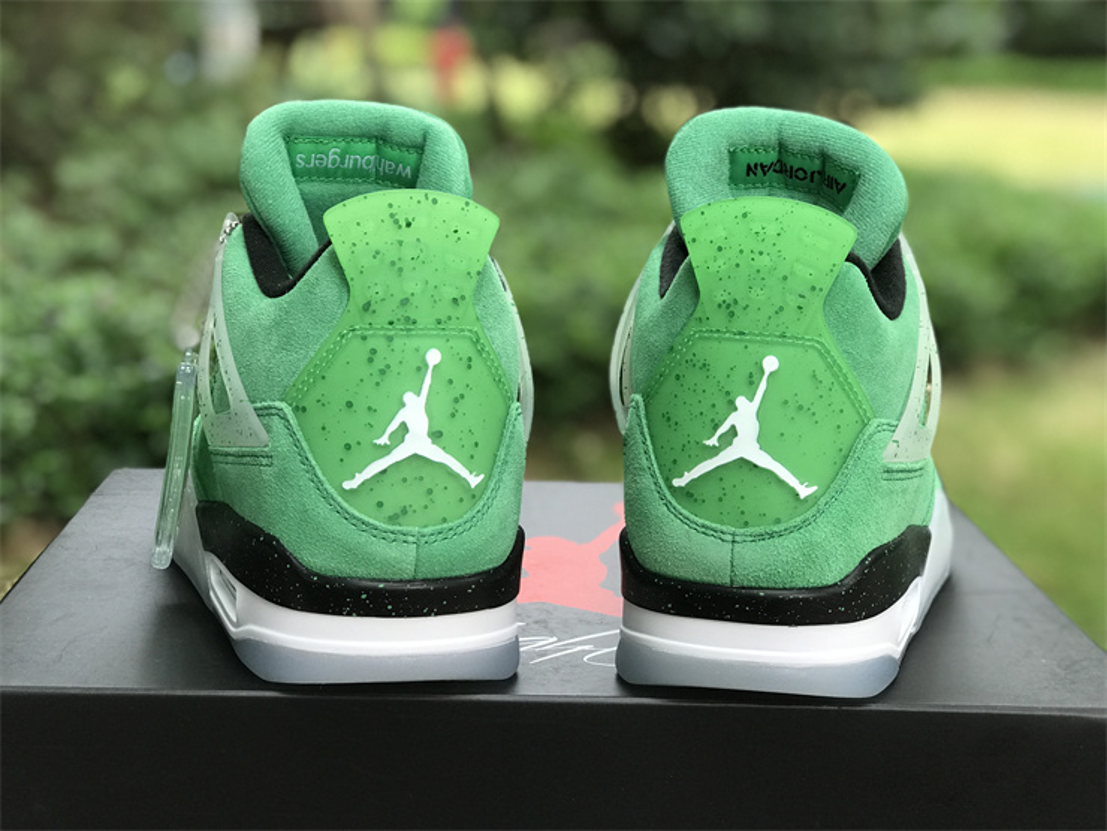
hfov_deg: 33.8
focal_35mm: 57
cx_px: 554
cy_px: 416
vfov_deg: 25.7
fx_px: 1823
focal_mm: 6.6
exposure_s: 1/50
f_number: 2.8
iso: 50
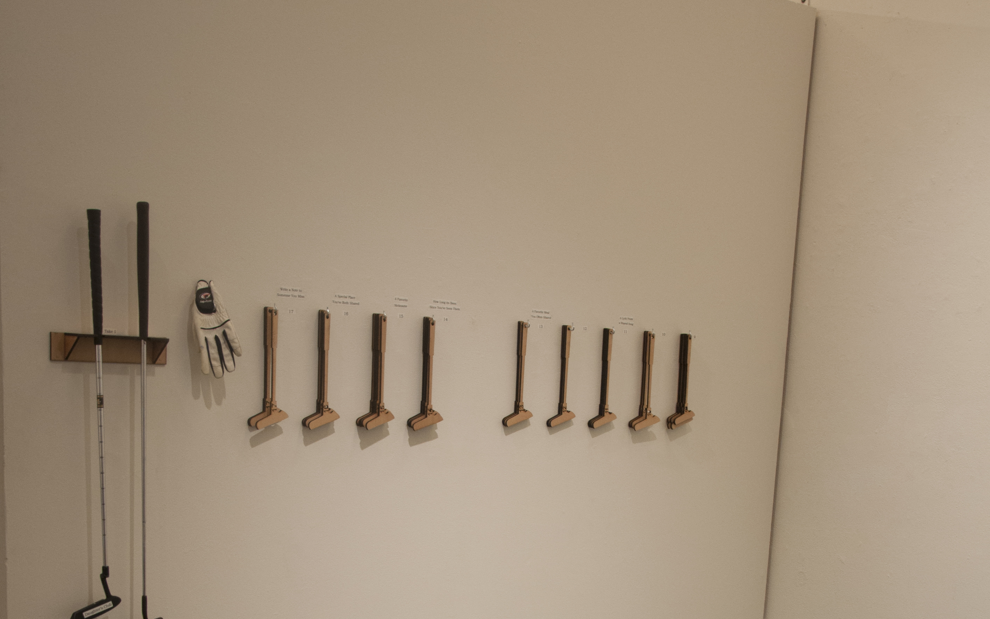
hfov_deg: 35.2
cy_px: 638
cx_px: 495
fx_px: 1559
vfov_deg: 21.6
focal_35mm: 58
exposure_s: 1/80
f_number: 4
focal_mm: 25
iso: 640
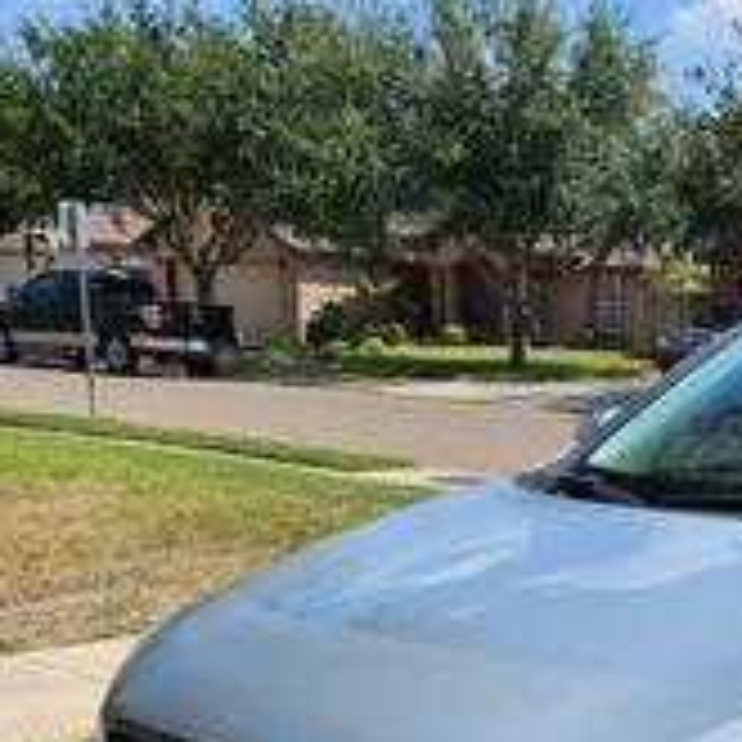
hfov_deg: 25.6
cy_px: 773
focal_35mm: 62
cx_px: 827
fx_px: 1504
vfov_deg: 26.0
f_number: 1.8
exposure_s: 1/2038
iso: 20
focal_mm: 5.4
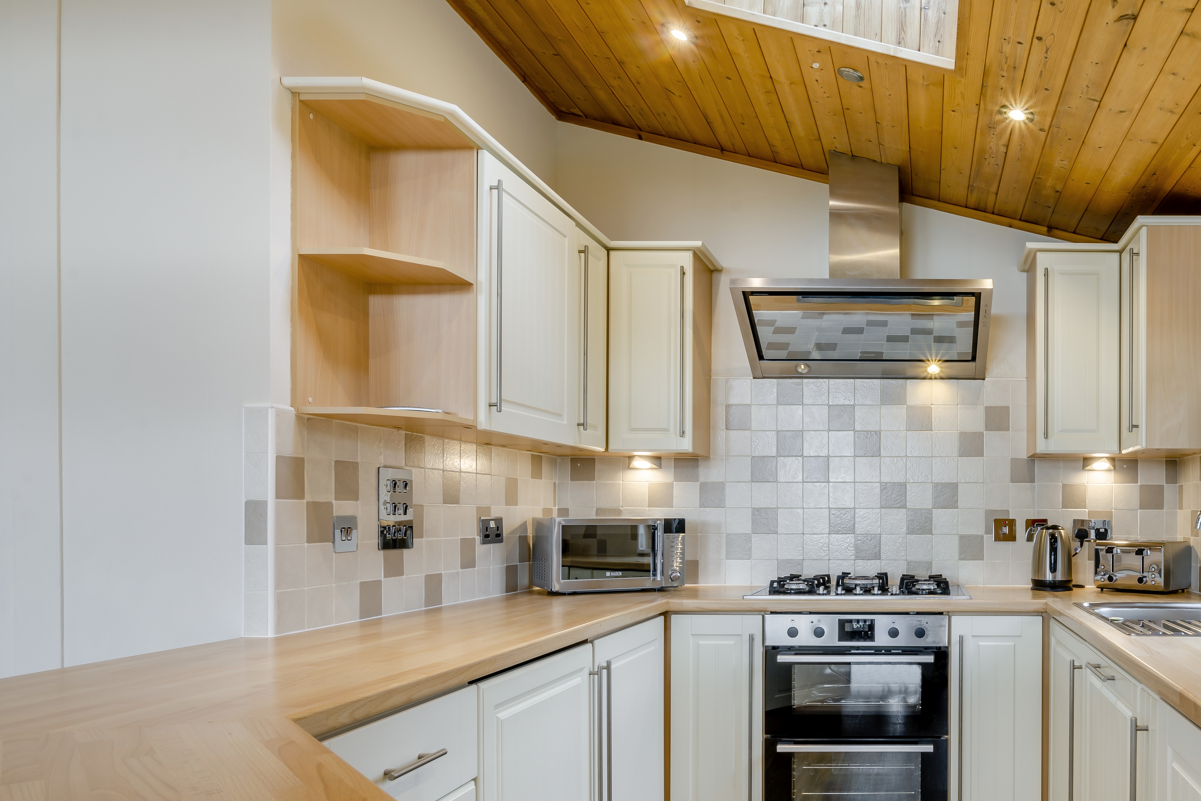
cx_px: 930
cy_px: 519
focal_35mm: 27
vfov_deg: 47.3
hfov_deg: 62.7
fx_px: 901
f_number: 11
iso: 100
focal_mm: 17
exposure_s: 1/15
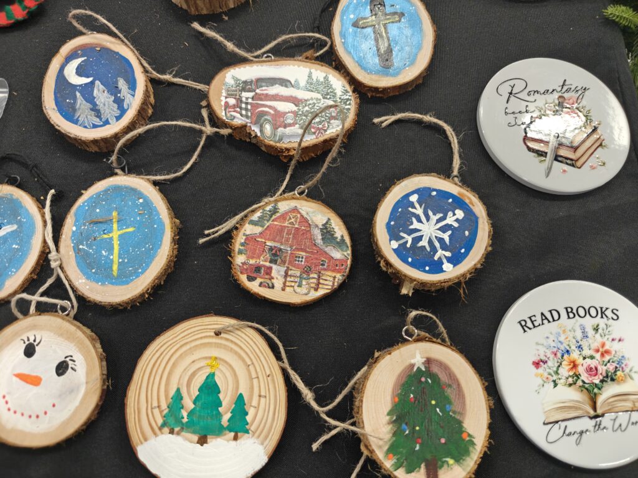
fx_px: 424
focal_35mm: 23
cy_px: 239
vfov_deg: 58.9
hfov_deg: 73.9
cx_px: 319
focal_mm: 6.06
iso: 400
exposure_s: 1/120
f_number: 1.6
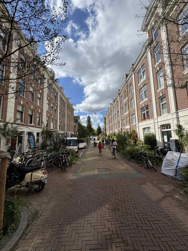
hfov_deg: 85.7
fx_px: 101
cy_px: 126
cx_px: 94
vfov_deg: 102.1
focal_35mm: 14
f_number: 2.2
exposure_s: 1/2985
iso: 50
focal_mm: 2.22
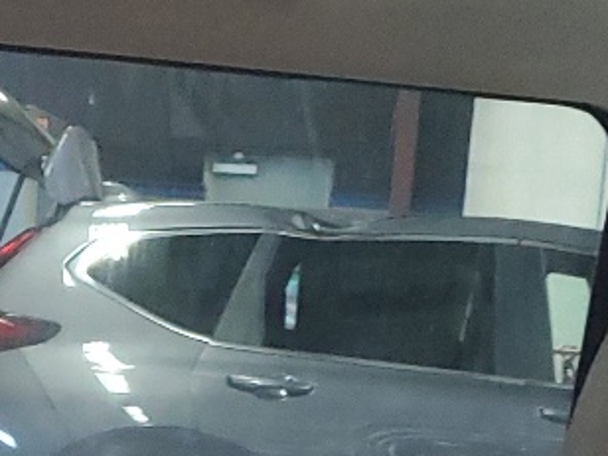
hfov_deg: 14.5
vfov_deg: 9.8
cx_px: 107
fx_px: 2371
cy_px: 1056
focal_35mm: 135
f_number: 1.5
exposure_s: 1/30
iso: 339
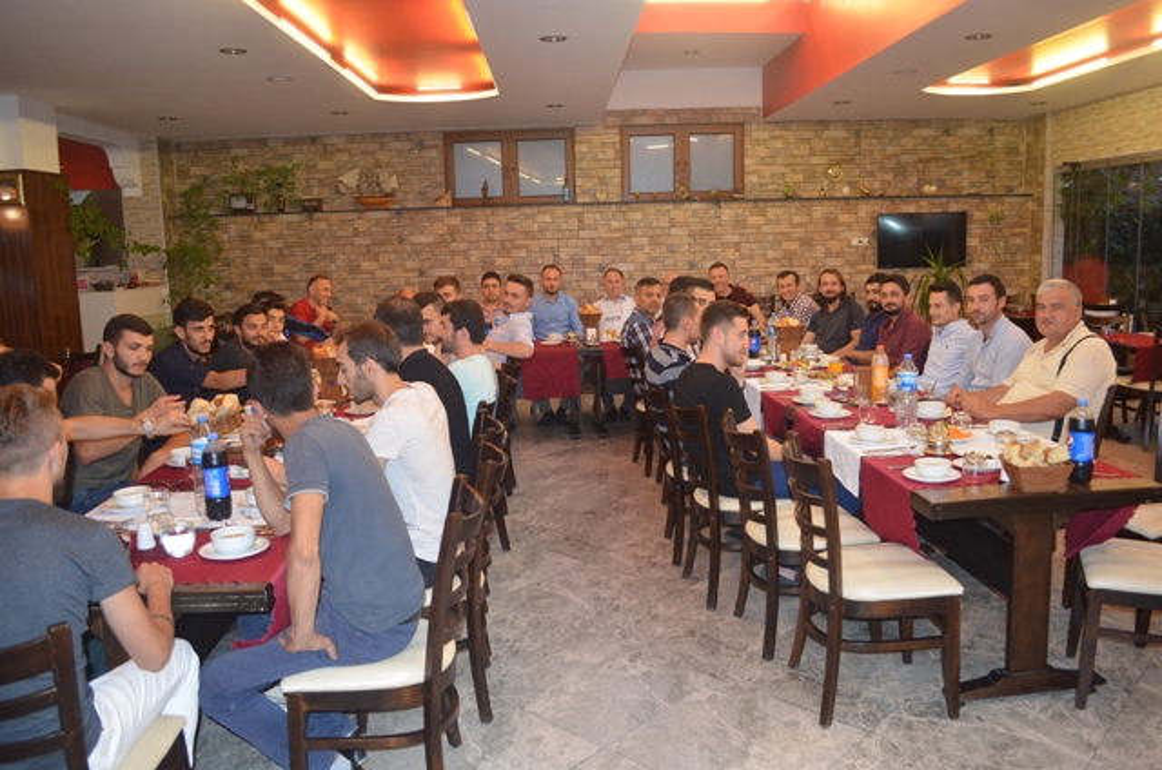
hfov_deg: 67.5
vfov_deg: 47.7
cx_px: 581
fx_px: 870
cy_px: 385
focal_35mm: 27
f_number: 3.5
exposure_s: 1/60
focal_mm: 18
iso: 1400
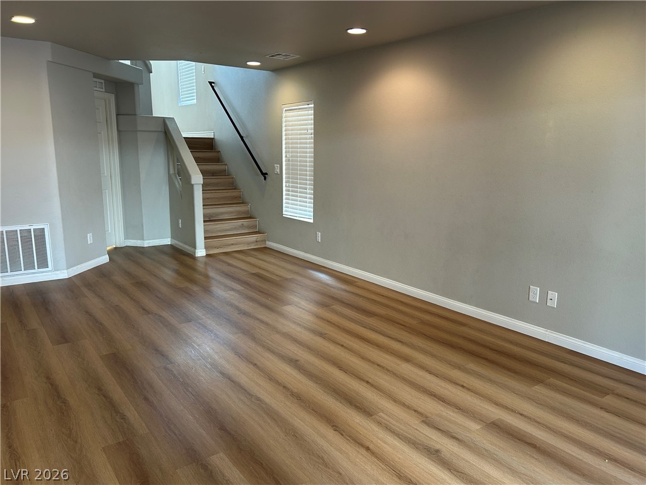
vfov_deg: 53.1
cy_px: 242
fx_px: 485
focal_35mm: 26
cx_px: 323
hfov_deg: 67.3
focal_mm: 5.7
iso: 125
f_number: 1.5
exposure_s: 1/60
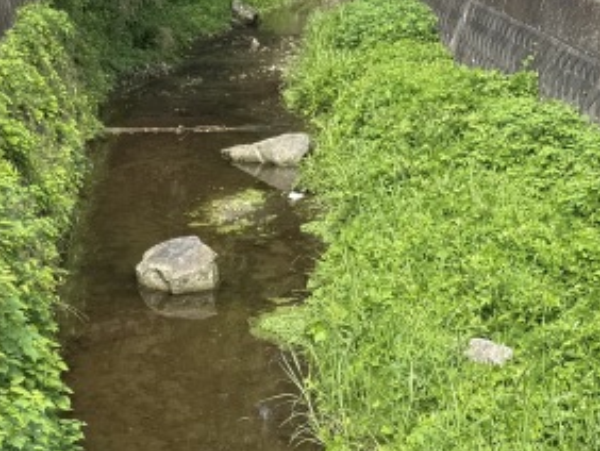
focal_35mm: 87
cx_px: 300
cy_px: 523
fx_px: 1509
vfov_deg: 16.4
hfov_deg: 22.5
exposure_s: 1/1618
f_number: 1.78
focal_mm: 6.76
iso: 80
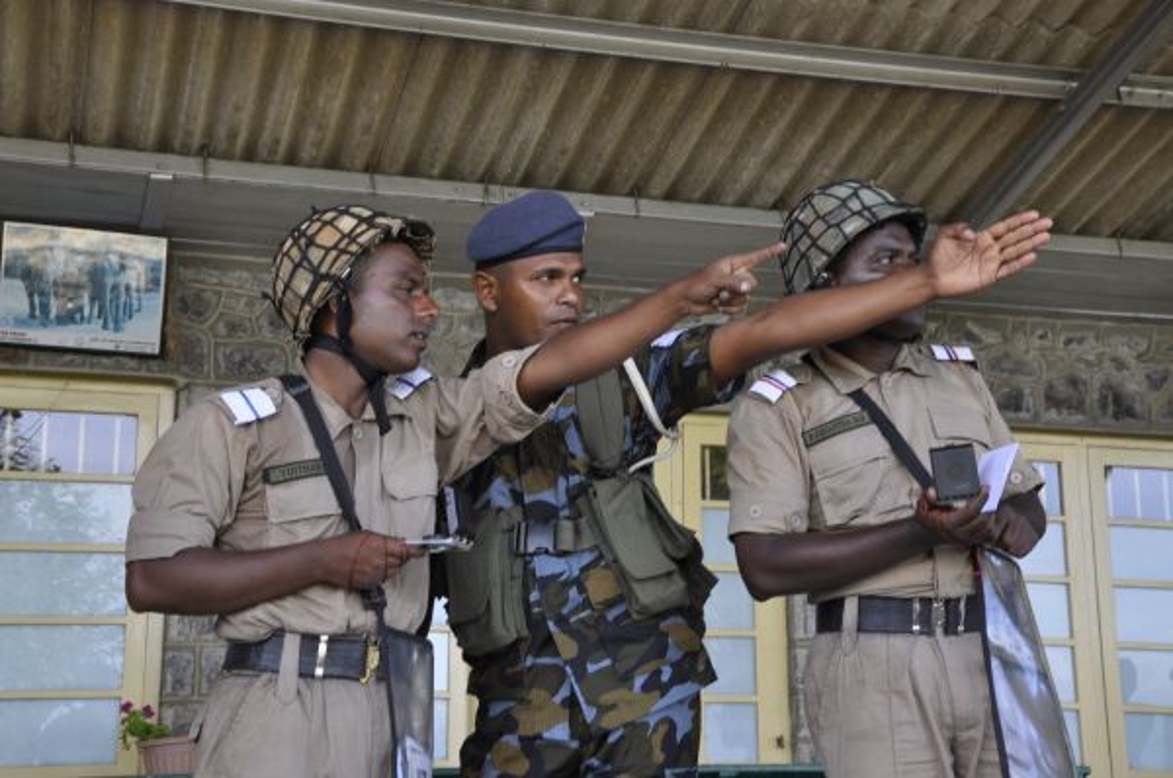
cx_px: 586
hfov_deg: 33.4
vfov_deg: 22.5
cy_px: 389
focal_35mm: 60
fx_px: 1952
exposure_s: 1/125
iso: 500
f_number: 9
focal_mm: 40
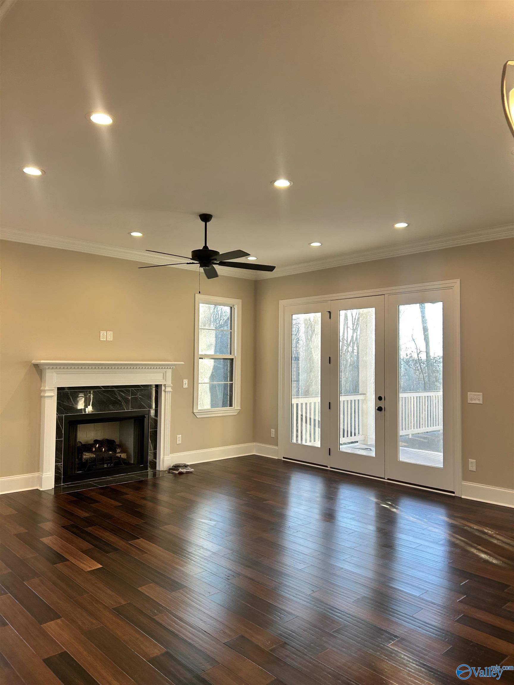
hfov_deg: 53.1
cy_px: 342
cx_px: 257
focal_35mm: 26
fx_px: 515
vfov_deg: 67.3
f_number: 1.5
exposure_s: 1/120
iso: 40
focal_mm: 5.7
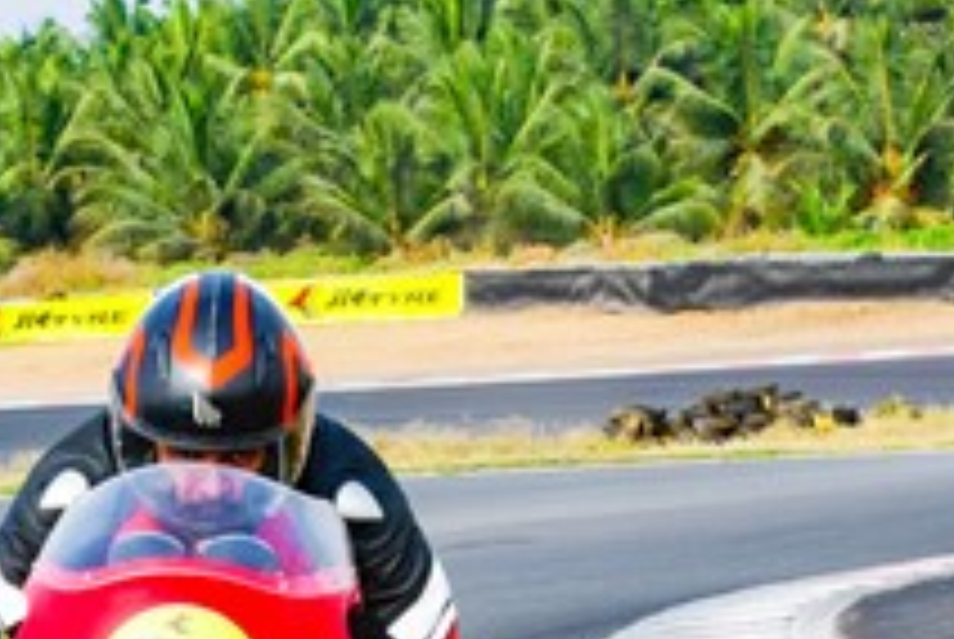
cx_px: 153
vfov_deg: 8.4
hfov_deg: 12.7
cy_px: 810
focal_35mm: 161
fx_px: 4272
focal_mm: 38
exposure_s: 1/60
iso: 100
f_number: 16
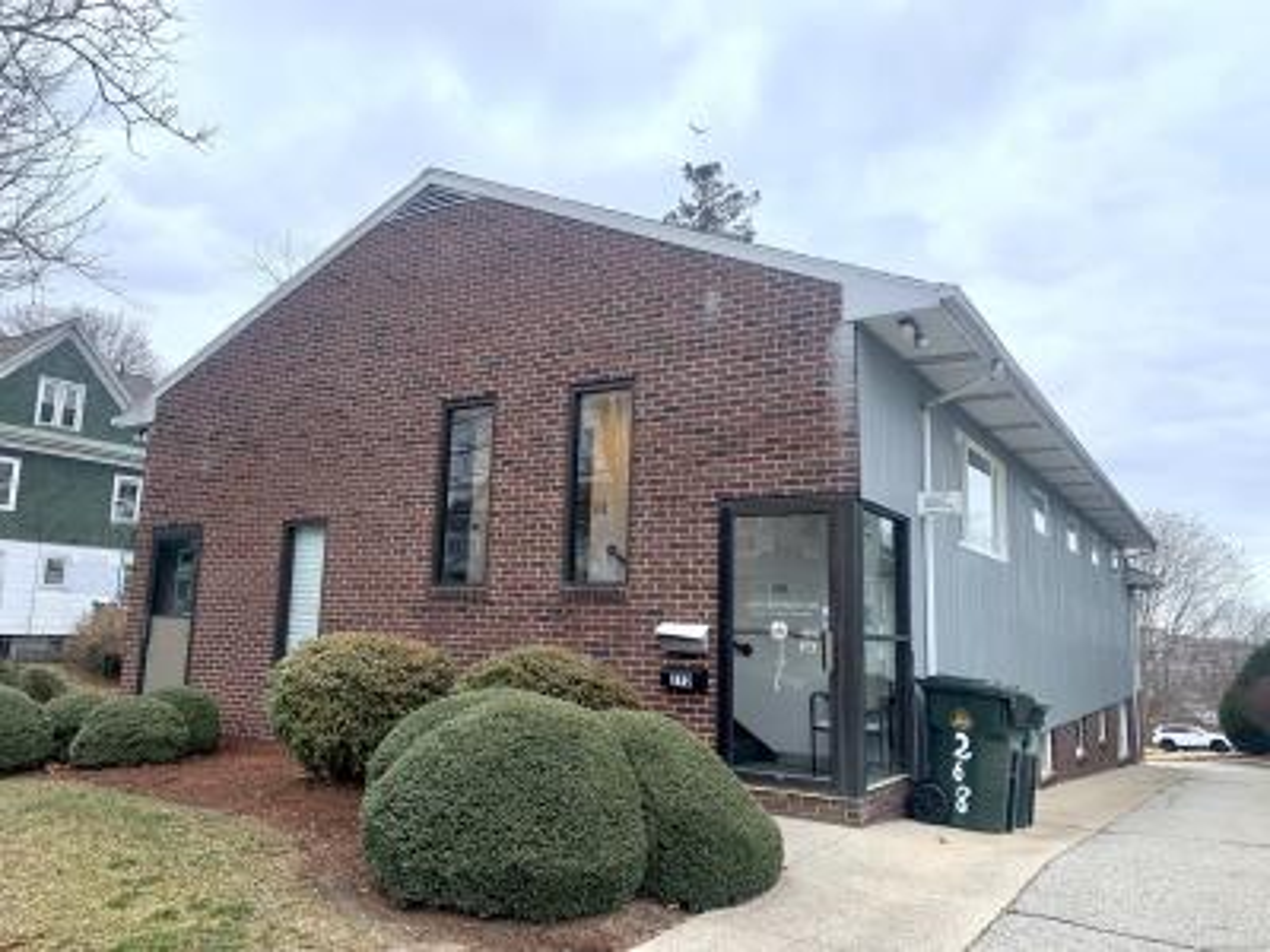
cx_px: 635
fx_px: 954
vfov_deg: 53.1
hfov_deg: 67.3
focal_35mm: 26
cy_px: 476
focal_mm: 4.25
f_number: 1.8
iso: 25
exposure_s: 1/543
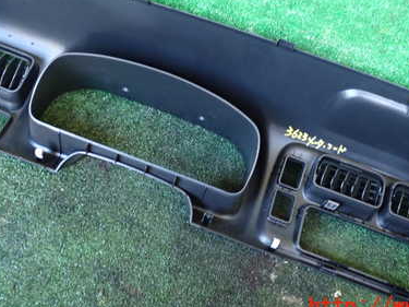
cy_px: 75
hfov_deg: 39.6
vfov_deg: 29.7
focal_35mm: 48
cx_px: 228
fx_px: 567
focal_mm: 5.4
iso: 640
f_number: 2.3
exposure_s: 1/30
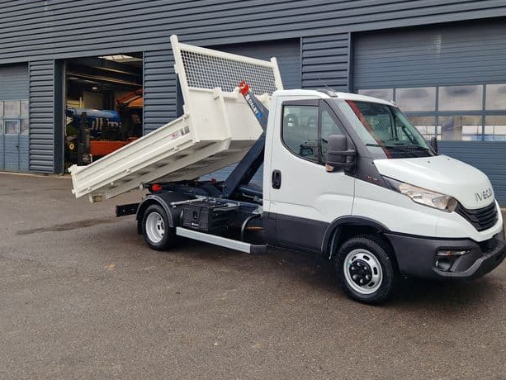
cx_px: 308
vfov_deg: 46.5
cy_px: 150
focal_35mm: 30
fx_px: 439
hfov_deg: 59.4
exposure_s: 1/180
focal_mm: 5.4
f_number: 1.8
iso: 50
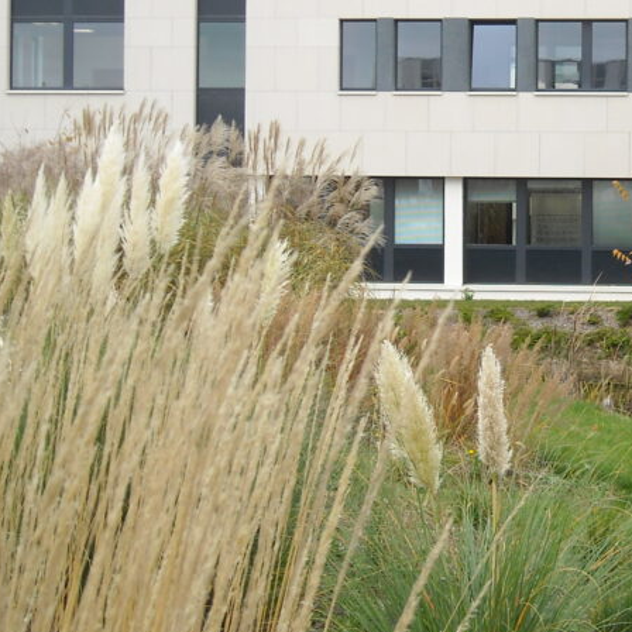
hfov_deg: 17.3
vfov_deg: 17.5
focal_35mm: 99
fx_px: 2045
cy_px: 190
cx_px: 552
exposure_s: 1/148
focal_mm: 7.92
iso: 64
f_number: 3.2
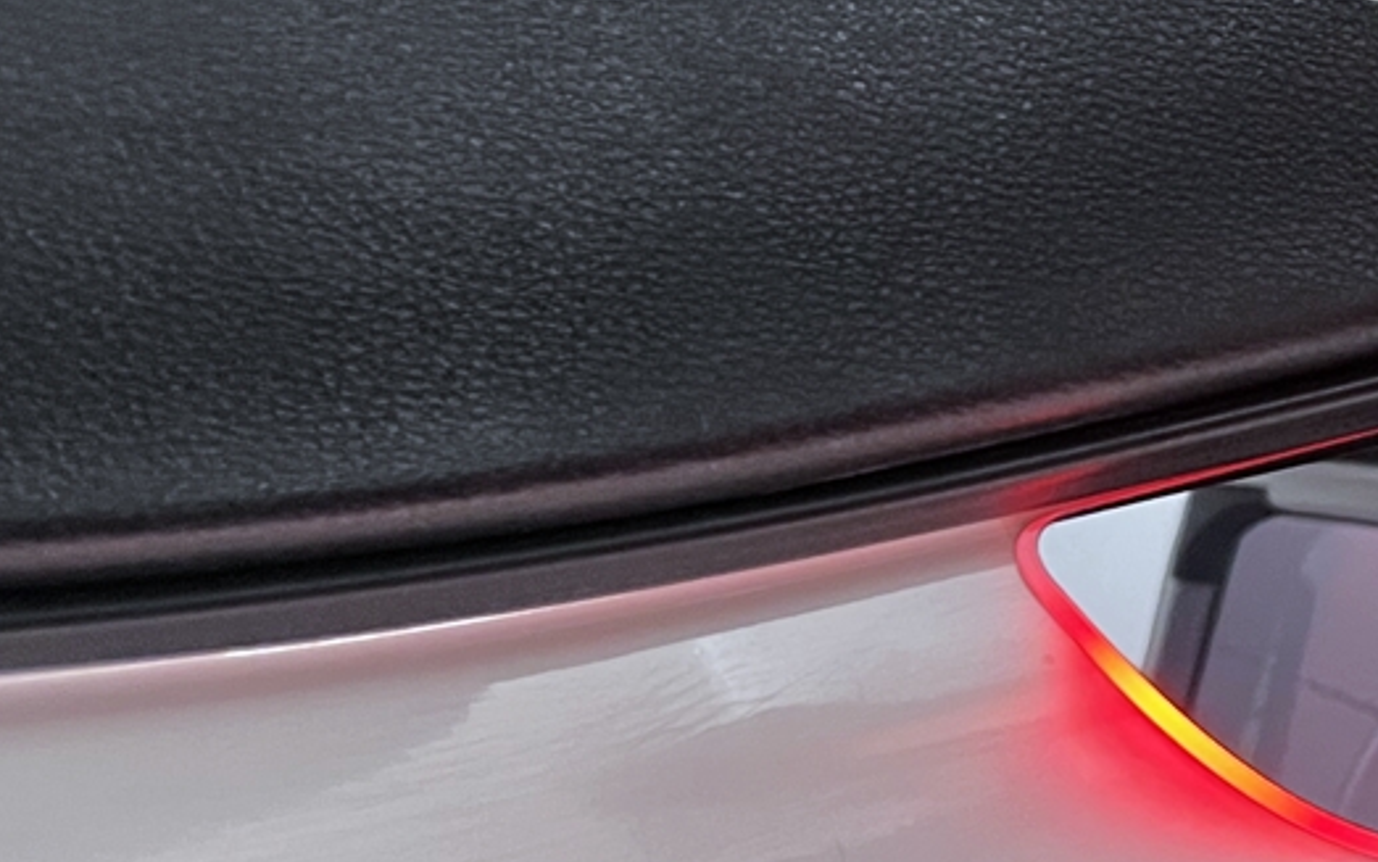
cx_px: 1884
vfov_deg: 16.5
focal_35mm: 79
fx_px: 2967
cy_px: 418
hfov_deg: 22.7
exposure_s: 1/48
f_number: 1.6
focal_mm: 5.1
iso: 500
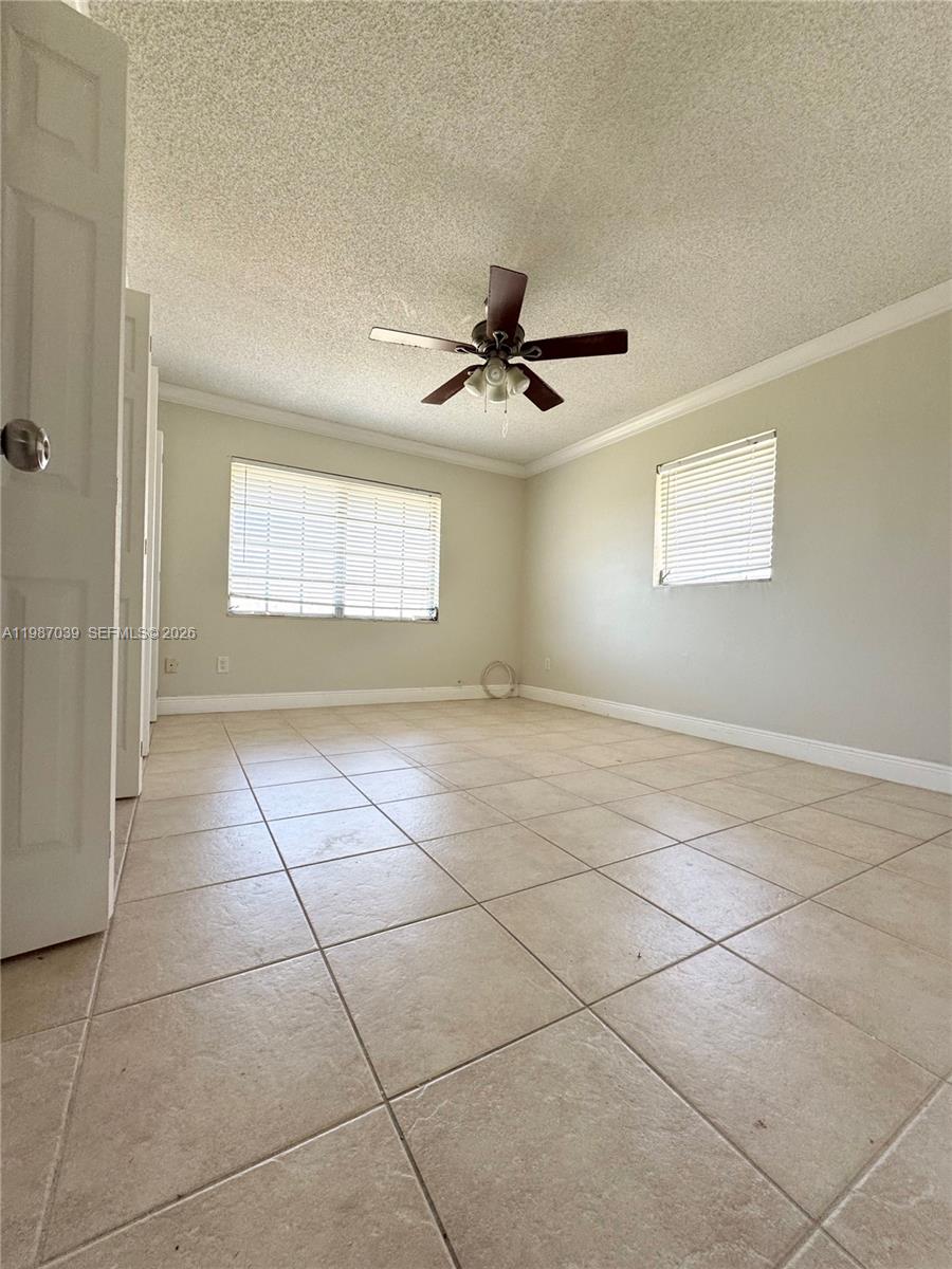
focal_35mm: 14
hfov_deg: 85.7
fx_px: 513
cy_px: 634
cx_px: 476
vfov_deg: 102.1
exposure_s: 1/99
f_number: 2.2
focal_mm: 2.22
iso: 160
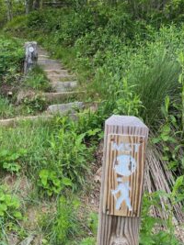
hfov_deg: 37.2
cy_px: 134
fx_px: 270
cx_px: 59
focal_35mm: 38
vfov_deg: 48.9
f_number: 1.8
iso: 32
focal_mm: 4.25
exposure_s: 1/218
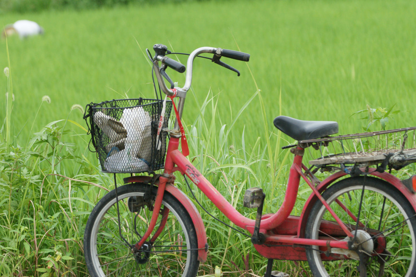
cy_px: 160
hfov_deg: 7.3
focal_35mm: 284
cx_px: 188
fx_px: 3280
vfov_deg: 4.8
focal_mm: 160
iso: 640
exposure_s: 1/320
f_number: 6.3
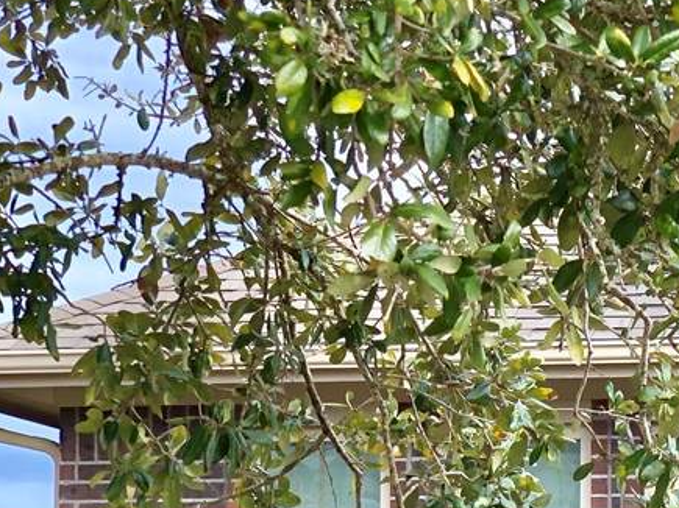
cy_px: 575
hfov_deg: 12.4
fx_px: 3000
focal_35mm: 153
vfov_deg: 9.6
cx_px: 969
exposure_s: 1/186
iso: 16
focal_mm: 6
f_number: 2.4
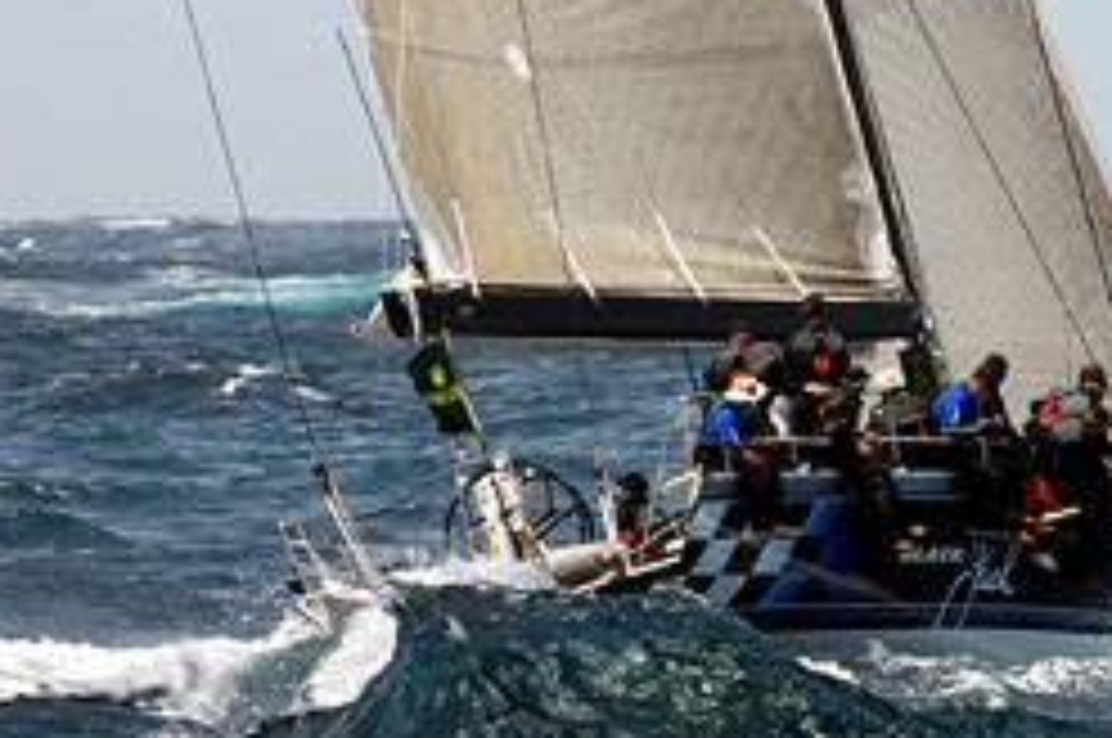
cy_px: 266
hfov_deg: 2.8
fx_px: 22519
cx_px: 1080
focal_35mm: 730
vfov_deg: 1.9
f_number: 7.1
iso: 400
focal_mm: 200
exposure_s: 1/1000
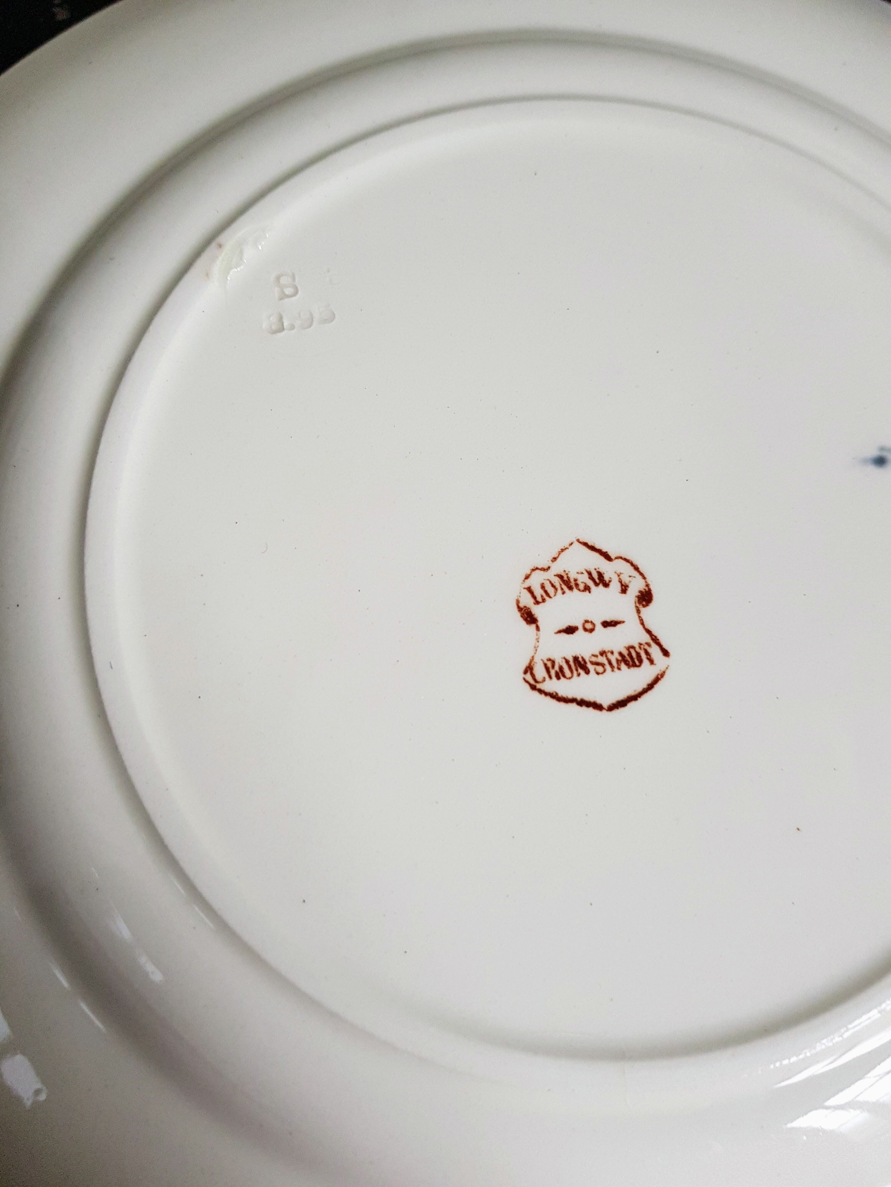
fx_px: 892
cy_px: 594
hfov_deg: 53.1
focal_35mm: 26
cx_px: 446
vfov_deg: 67.3
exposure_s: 1/33
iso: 200
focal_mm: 4.2
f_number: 1.7
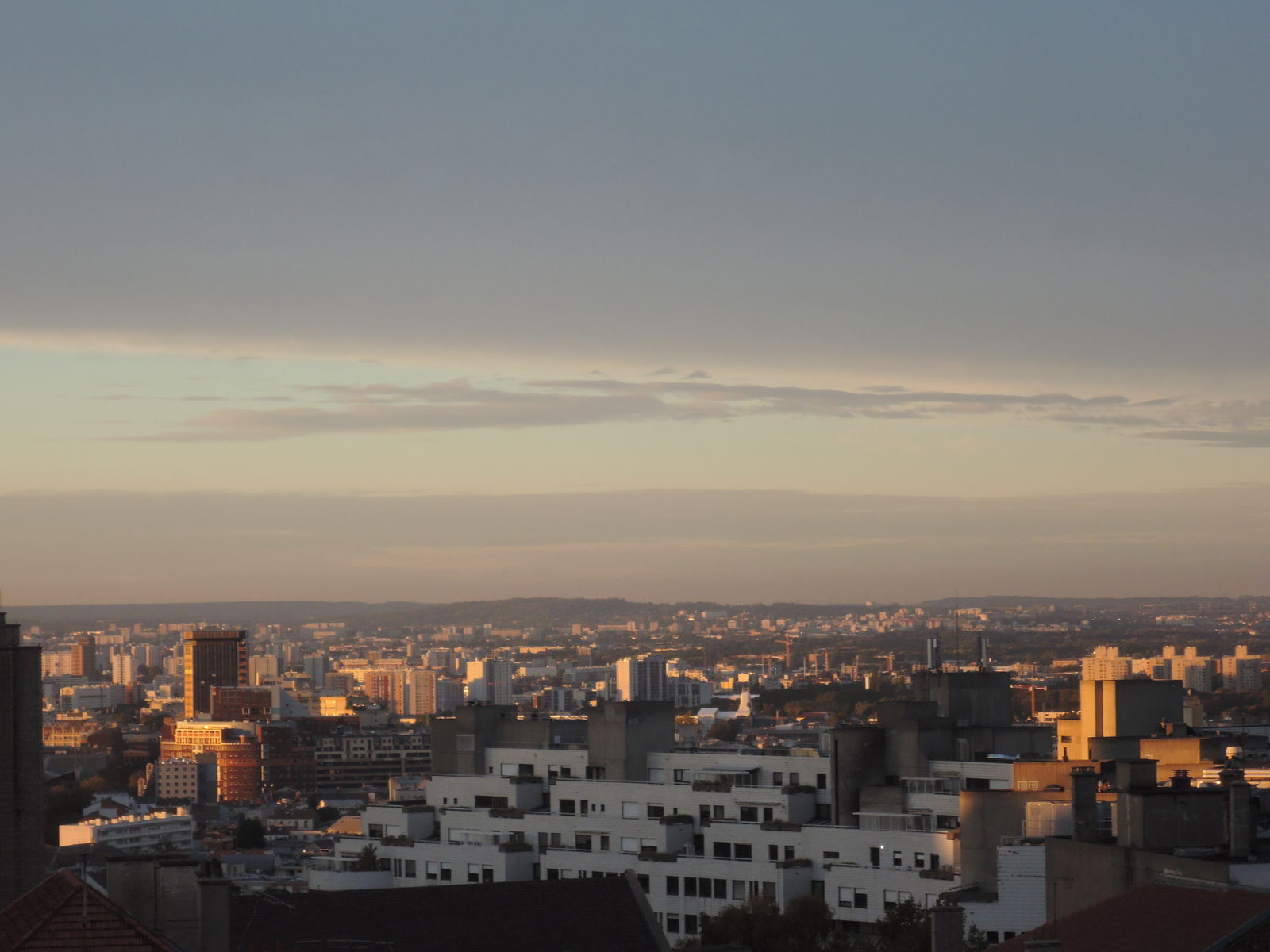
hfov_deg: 16.4
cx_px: 635
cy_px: 476
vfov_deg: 12.3
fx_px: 4403
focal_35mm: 120
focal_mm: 25.5
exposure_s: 1/200
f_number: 5.6
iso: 400
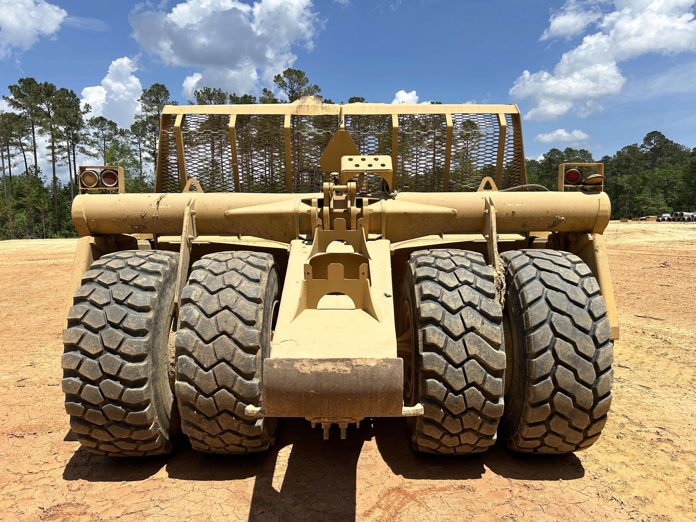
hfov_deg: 67.3
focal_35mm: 26
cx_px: 348
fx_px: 523
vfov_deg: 53.1
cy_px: 261
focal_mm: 5.7
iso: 50
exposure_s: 1/5587
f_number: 1.5
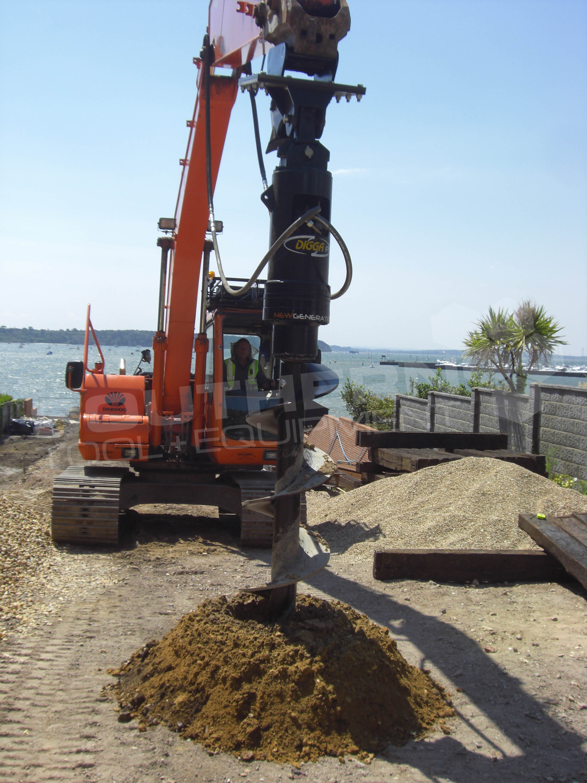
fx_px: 859
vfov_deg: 49.0
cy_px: 392
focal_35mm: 38
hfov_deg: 37.7
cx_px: 294
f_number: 8
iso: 64
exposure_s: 1/200
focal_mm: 6.2
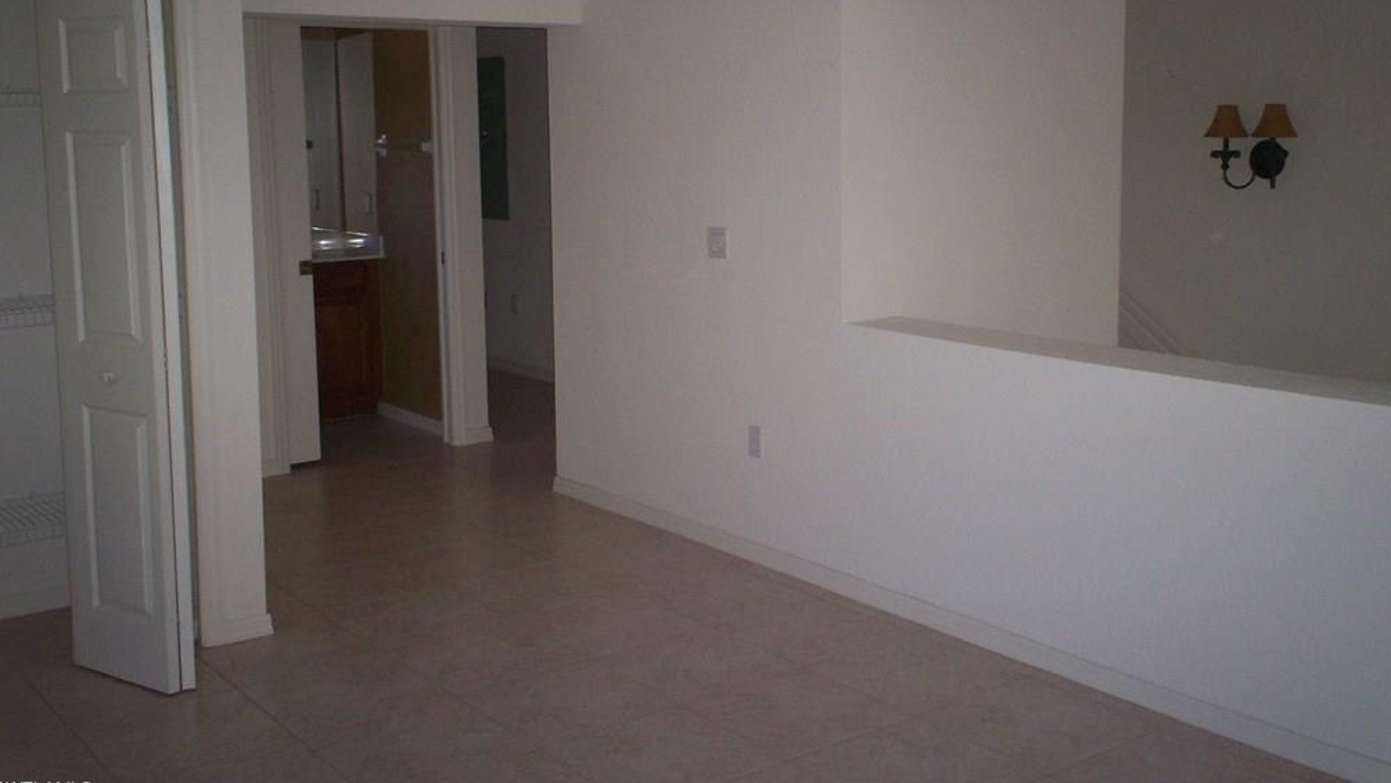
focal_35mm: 40
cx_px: 700
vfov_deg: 29.5
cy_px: 270
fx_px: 1476
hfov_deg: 50.5
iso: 140
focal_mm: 6
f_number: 4.5
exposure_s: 1/60
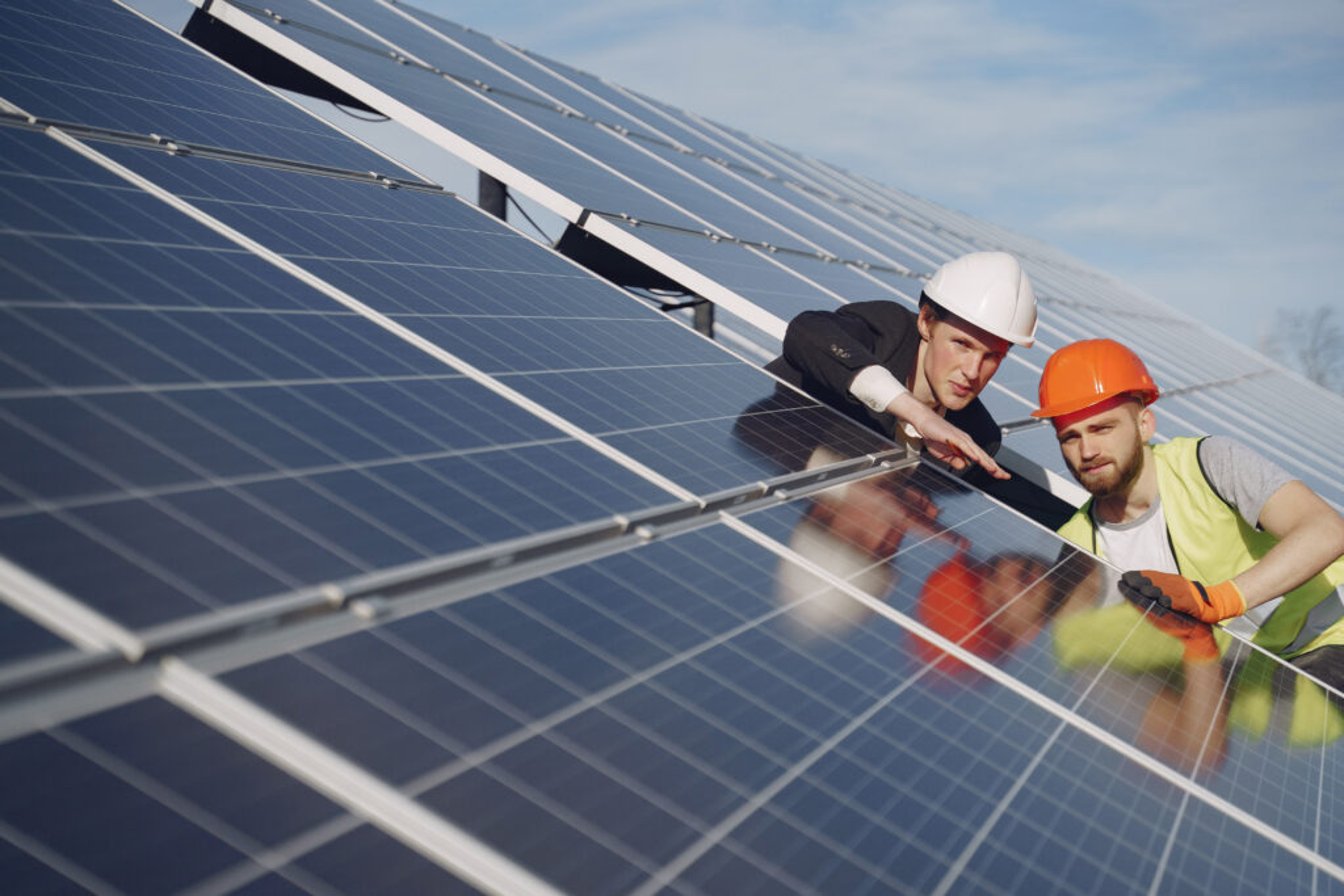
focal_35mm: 75
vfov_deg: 18.2
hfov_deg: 27.0
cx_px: 672
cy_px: 448
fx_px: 2800
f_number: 4
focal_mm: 75
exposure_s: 1/8000
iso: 500
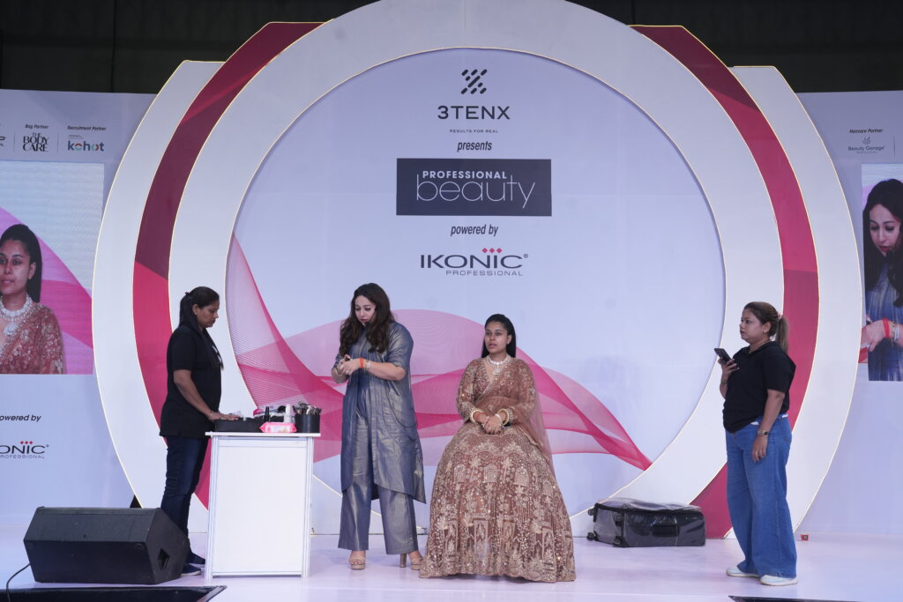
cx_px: 452
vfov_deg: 31.2
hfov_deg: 45.4
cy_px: 301
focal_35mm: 43
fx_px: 1079
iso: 800
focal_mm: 43
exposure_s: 1/250
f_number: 6.3
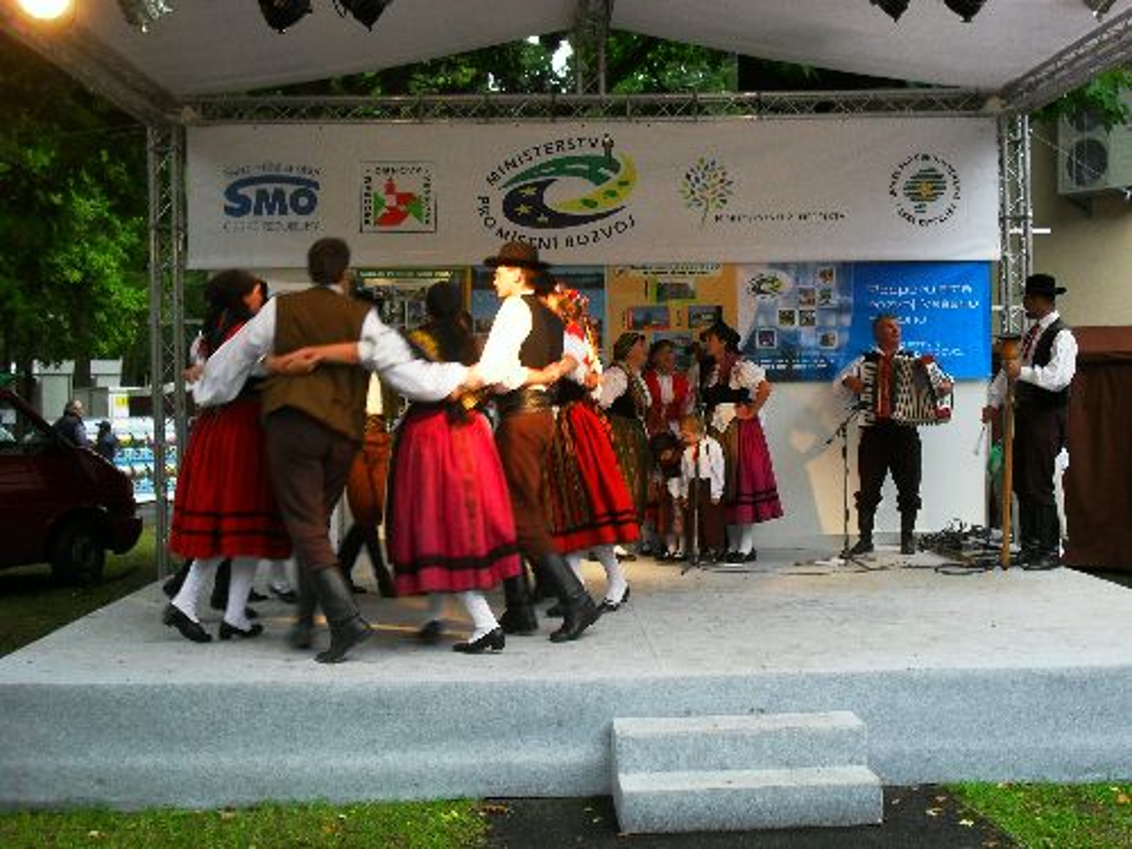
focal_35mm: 42
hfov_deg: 44.8
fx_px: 1373
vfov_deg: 34.3
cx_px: 566
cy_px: 424
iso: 100
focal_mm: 7.5
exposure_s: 1/45
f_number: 3.6
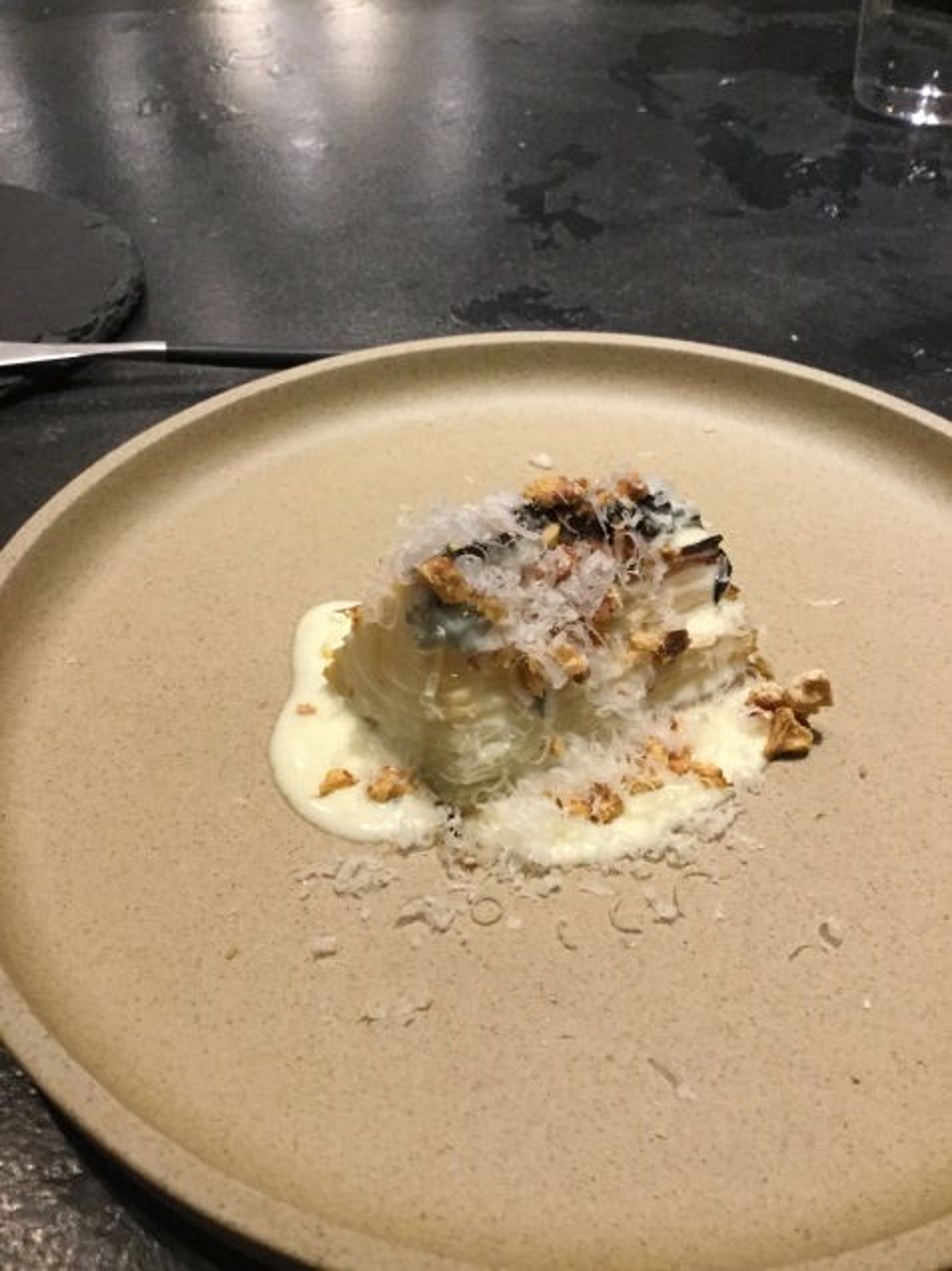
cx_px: 476
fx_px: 1138
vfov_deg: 58.4
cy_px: 636
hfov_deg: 45.4
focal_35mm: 31
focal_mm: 3.3
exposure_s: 1/24
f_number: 2.4
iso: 200
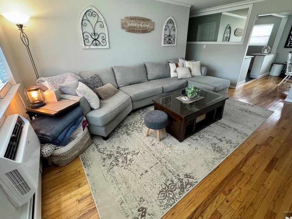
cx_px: 150
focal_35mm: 16
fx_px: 135
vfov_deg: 78.0
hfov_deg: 94.5
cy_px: 102
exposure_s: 1/42
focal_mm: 2.22
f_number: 2.2
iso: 400
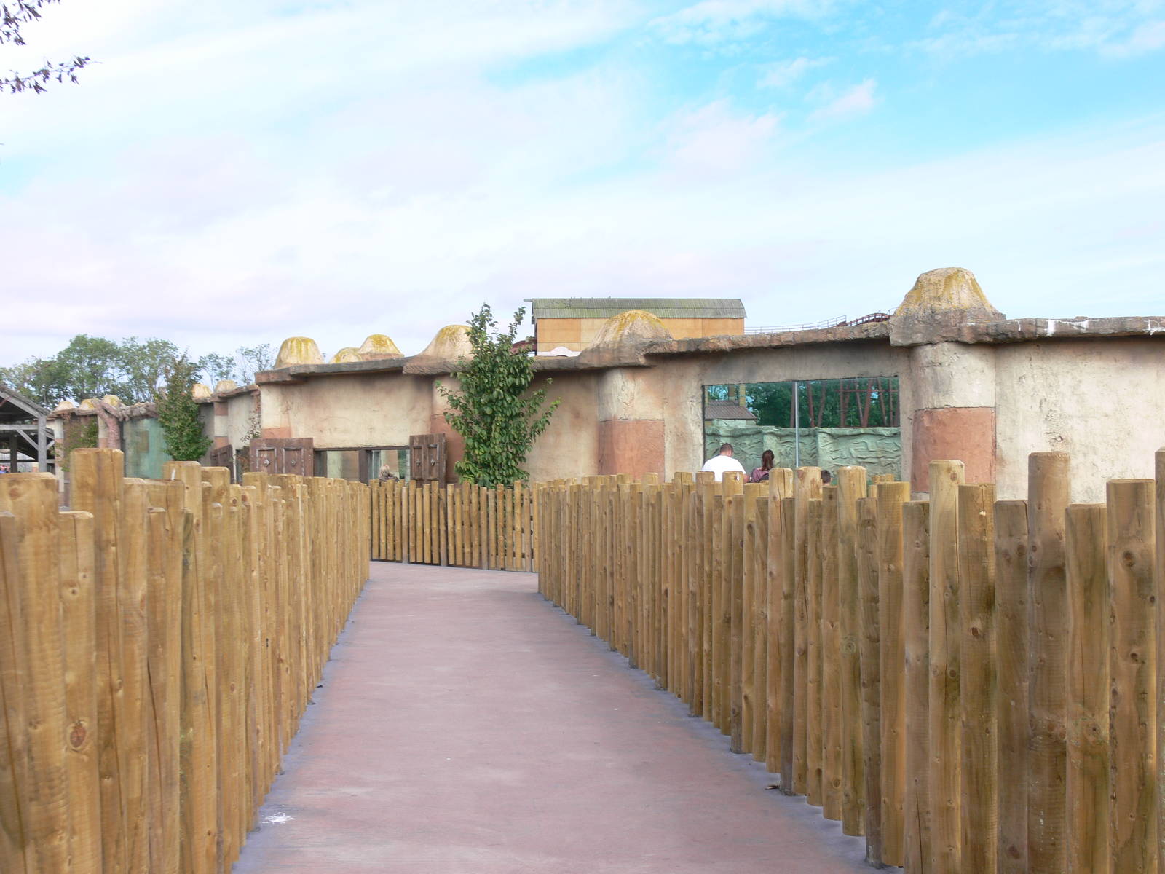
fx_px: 1178
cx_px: 582
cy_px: 437
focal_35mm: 35
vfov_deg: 40.7
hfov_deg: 52.6
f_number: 5.6
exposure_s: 1/160
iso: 80
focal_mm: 7.4
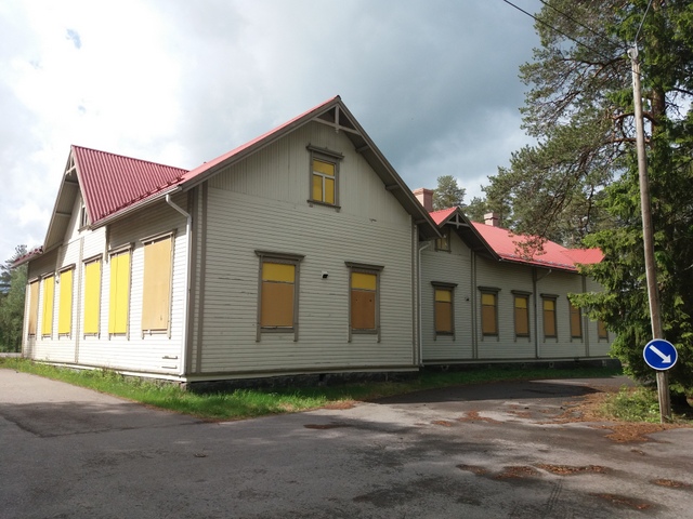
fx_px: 561
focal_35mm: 28
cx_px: 346
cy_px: 260
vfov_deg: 49.7
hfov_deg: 63.4
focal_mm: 3.7
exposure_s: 1/1266
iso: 64
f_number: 1.9
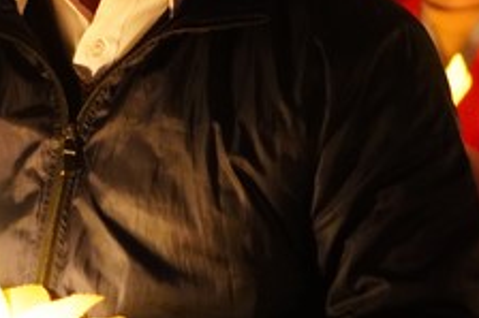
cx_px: 26
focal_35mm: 152
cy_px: -35
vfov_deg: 8.9
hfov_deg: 13.3
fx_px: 2027
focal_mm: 35
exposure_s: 1/50
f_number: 1.8
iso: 3200
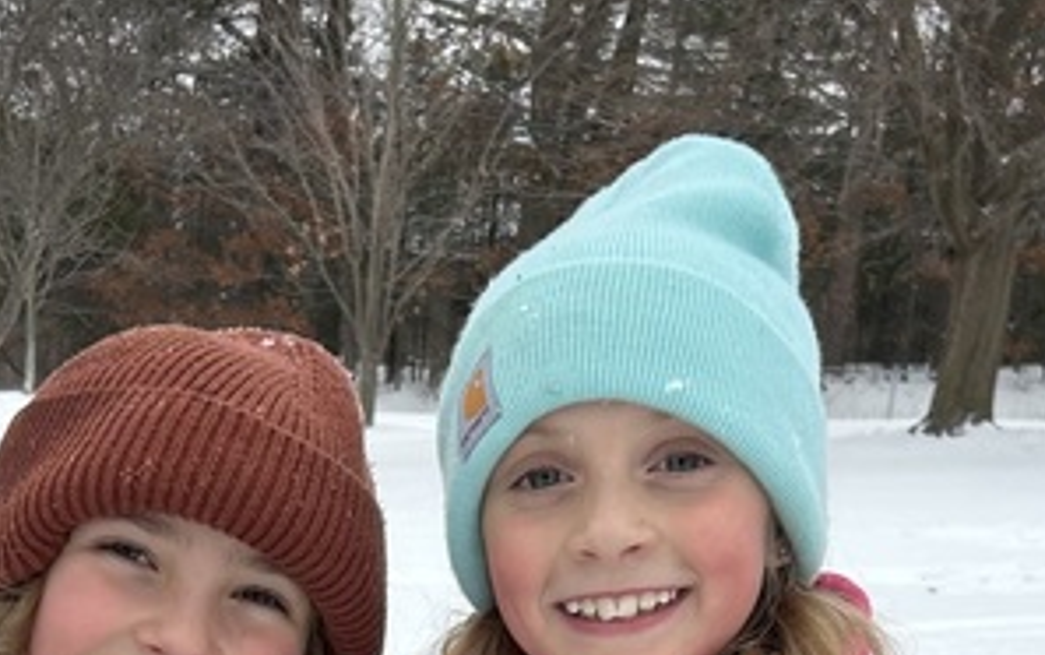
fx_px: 2707
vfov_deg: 12.6
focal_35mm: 95
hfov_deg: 21.7
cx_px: 274
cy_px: 1159
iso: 50
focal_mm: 5.7
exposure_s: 1/692
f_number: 1.5
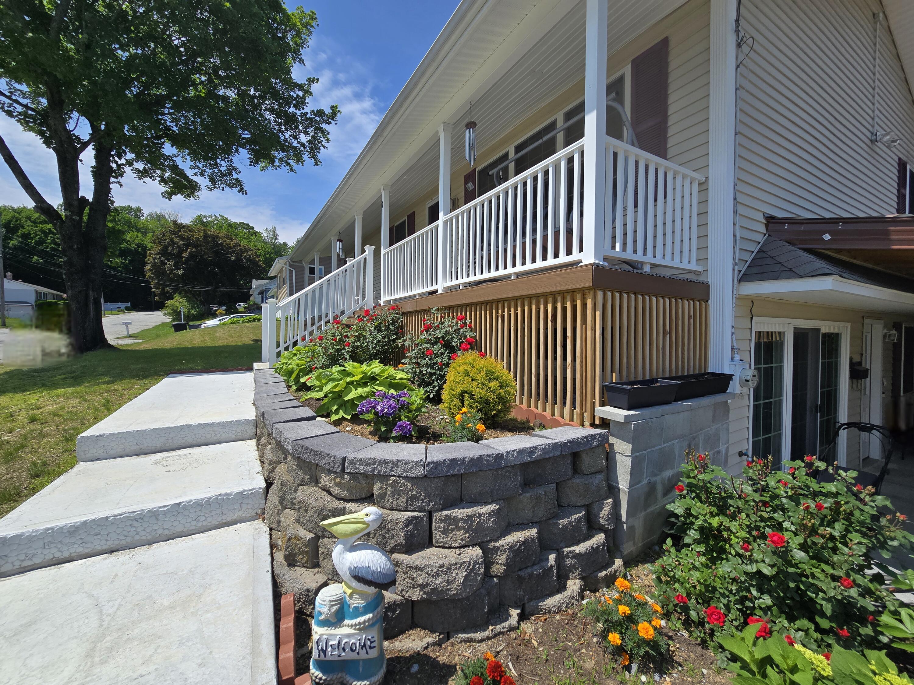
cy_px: 342
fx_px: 343
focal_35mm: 13
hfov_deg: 106.2
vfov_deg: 89.9
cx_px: 457
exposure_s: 1/3333
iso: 50
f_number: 2.2
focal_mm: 2.2
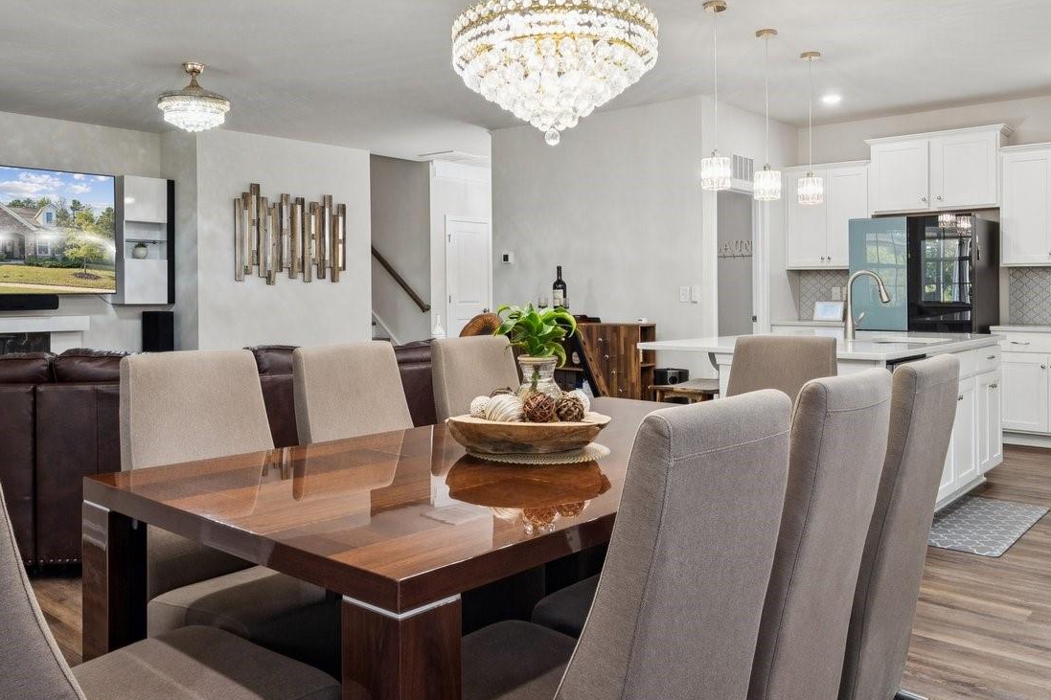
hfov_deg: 65.3
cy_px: 280
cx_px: 472
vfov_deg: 46.1
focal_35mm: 28
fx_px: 817
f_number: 7.1
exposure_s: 1/10
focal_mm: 15
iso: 160
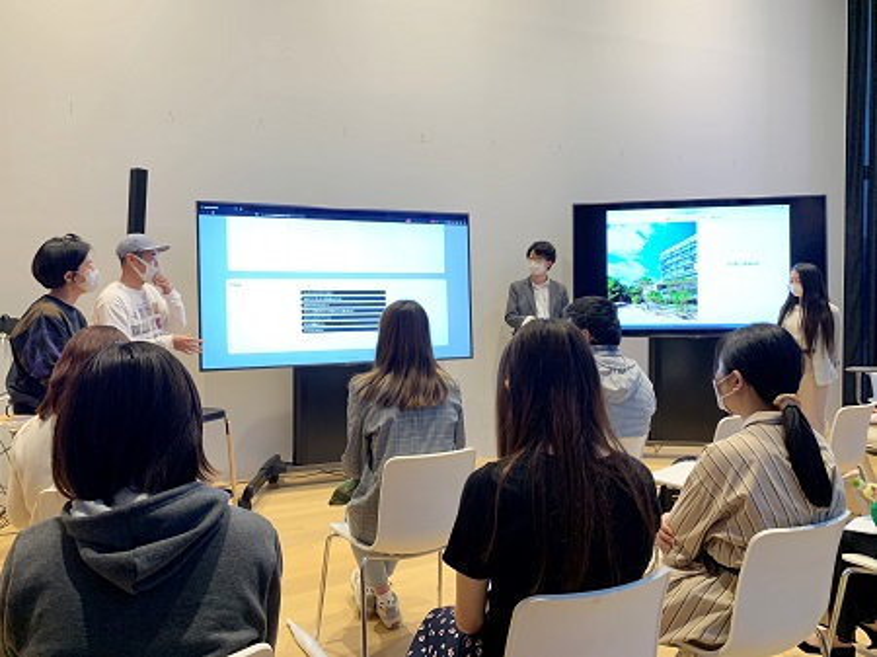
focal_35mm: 26
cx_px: 438
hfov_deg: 67.3
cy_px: 328
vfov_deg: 53.0
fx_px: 658
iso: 320
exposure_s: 1/50
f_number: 1.8
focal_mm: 4.25
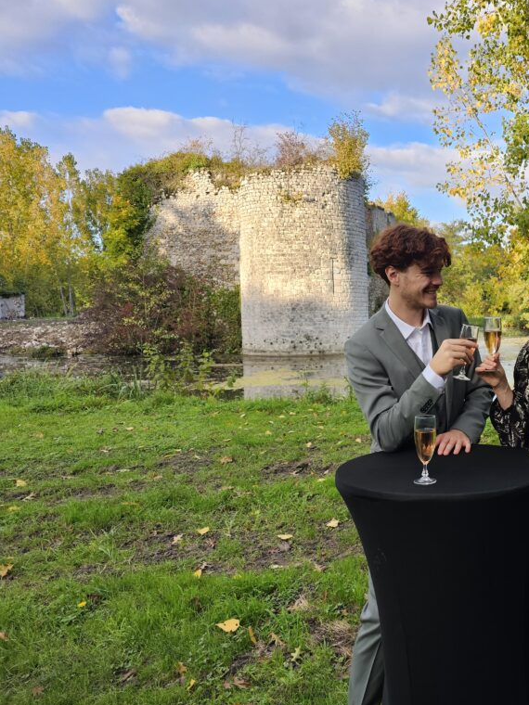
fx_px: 632
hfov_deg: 41.9
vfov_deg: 58.4
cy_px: 353
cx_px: 474
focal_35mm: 31
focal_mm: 6.3
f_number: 1.7
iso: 32
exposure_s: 1/180
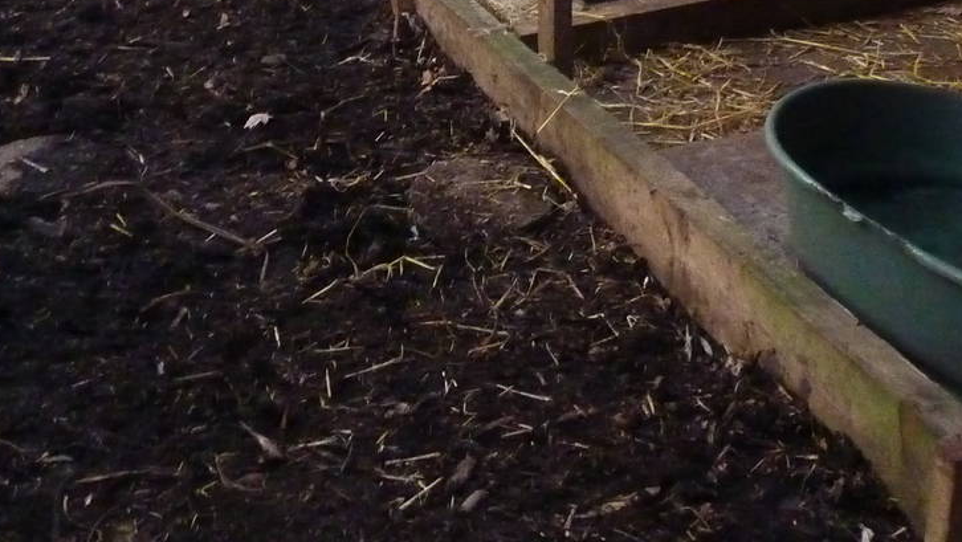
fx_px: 1531
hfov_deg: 34.9
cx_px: 436
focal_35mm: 60
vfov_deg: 19.0
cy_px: -94
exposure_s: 1/13
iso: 800
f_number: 3.3
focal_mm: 4.1
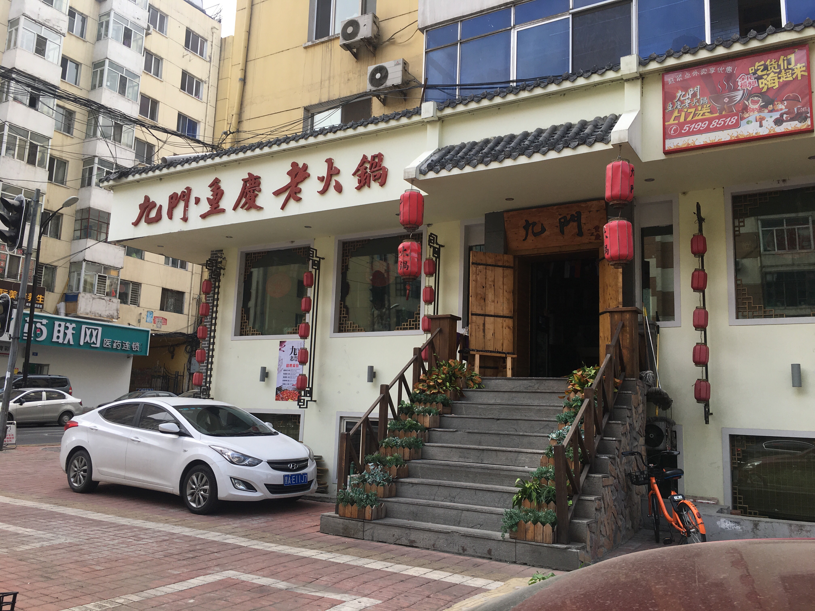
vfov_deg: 48.2
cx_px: 408
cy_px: 306
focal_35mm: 29
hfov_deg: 61.7
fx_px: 683
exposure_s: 1/336
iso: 25
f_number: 2.2
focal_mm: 4.15
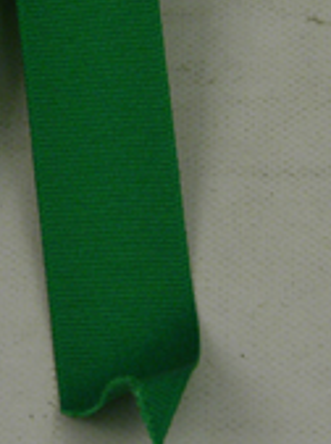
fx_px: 4735
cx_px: 3
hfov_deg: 4.0
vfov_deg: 5.3
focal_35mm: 370
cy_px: -79
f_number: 6
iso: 100
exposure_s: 1/4
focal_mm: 31.9
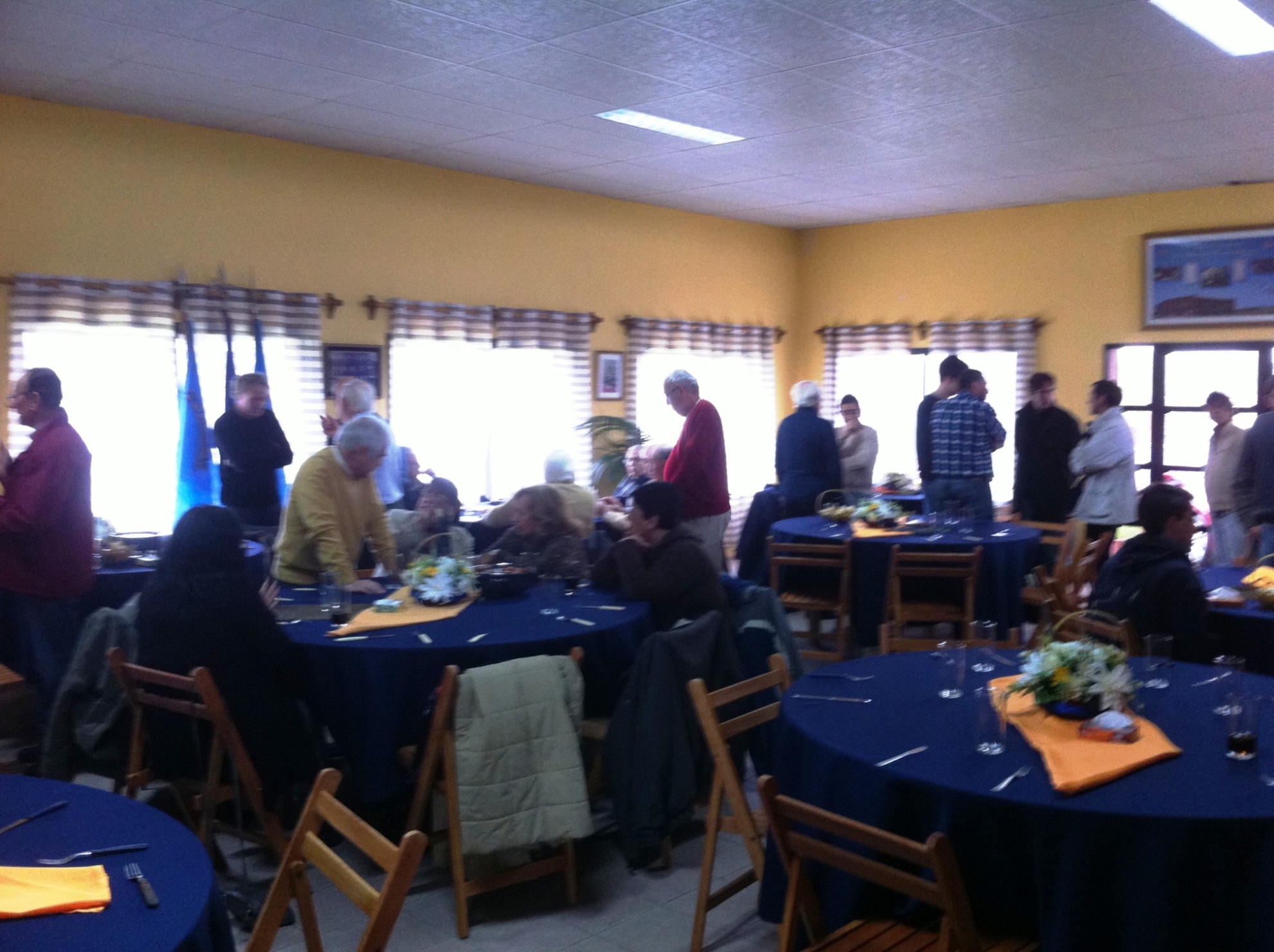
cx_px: 637
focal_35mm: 35
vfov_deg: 40.6
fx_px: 1286
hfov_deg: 52.7
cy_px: 476
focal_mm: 3.85
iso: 160
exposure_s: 1/15
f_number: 2.8
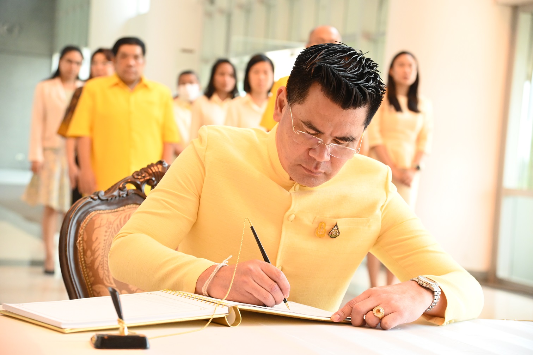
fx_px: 1213
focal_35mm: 82
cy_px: 178
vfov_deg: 16.6
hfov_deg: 24.8
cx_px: 266
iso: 7200
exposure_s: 1/250
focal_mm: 82
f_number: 5
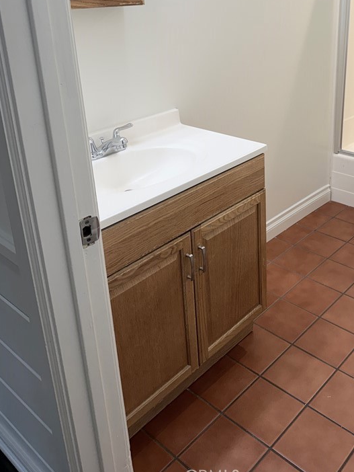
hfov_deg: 39.9
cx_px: 253
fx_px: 477
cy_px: 141
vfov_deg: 51.2
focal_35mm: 35
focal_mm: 6.76
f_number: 1.78
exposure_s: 1/120
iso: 125
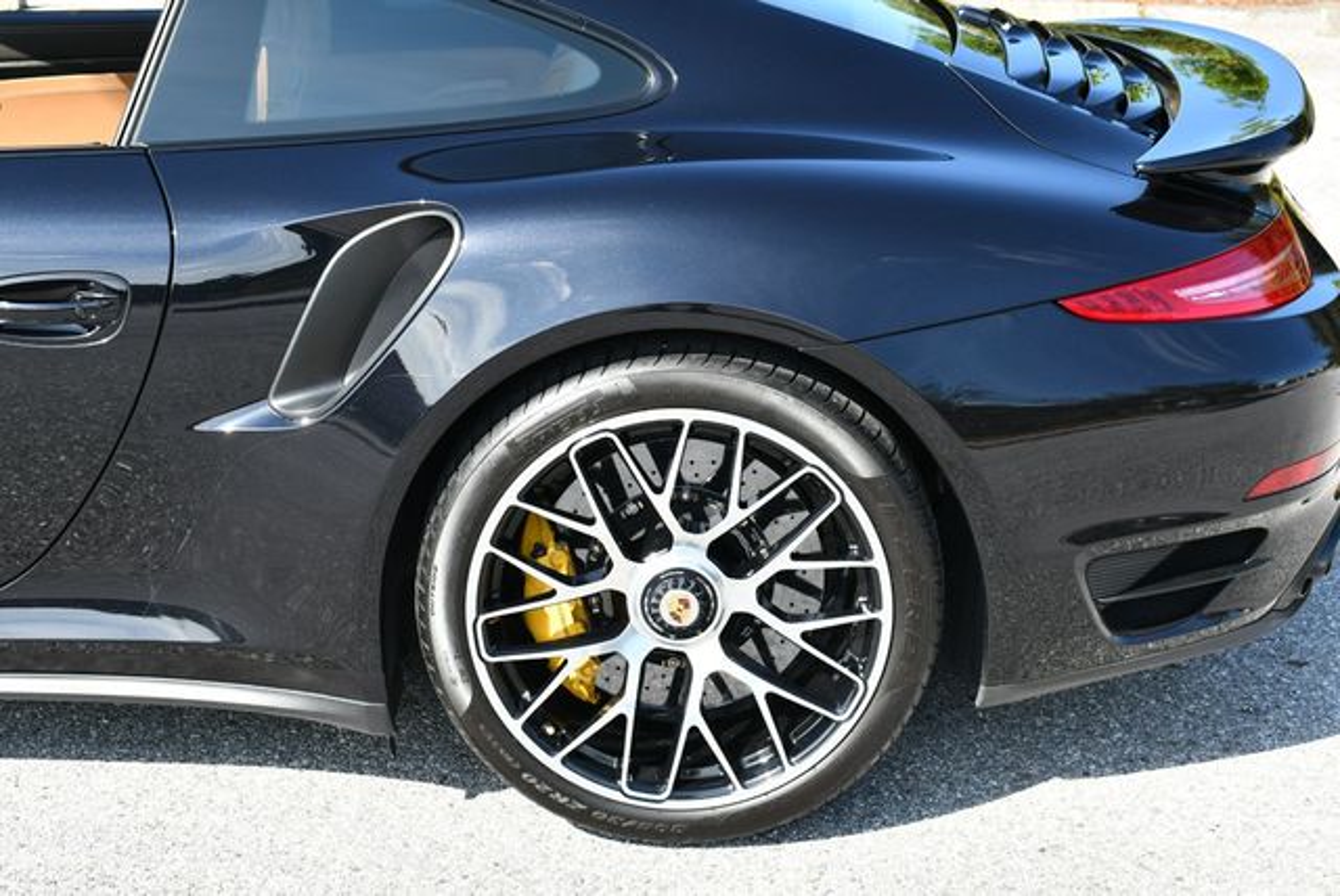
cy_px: 448
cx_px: 670
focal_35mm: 60
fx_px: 2235
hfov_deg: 33.4
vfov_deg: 22.7
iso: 200
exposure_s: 1/250
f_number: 7.1
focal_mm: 30
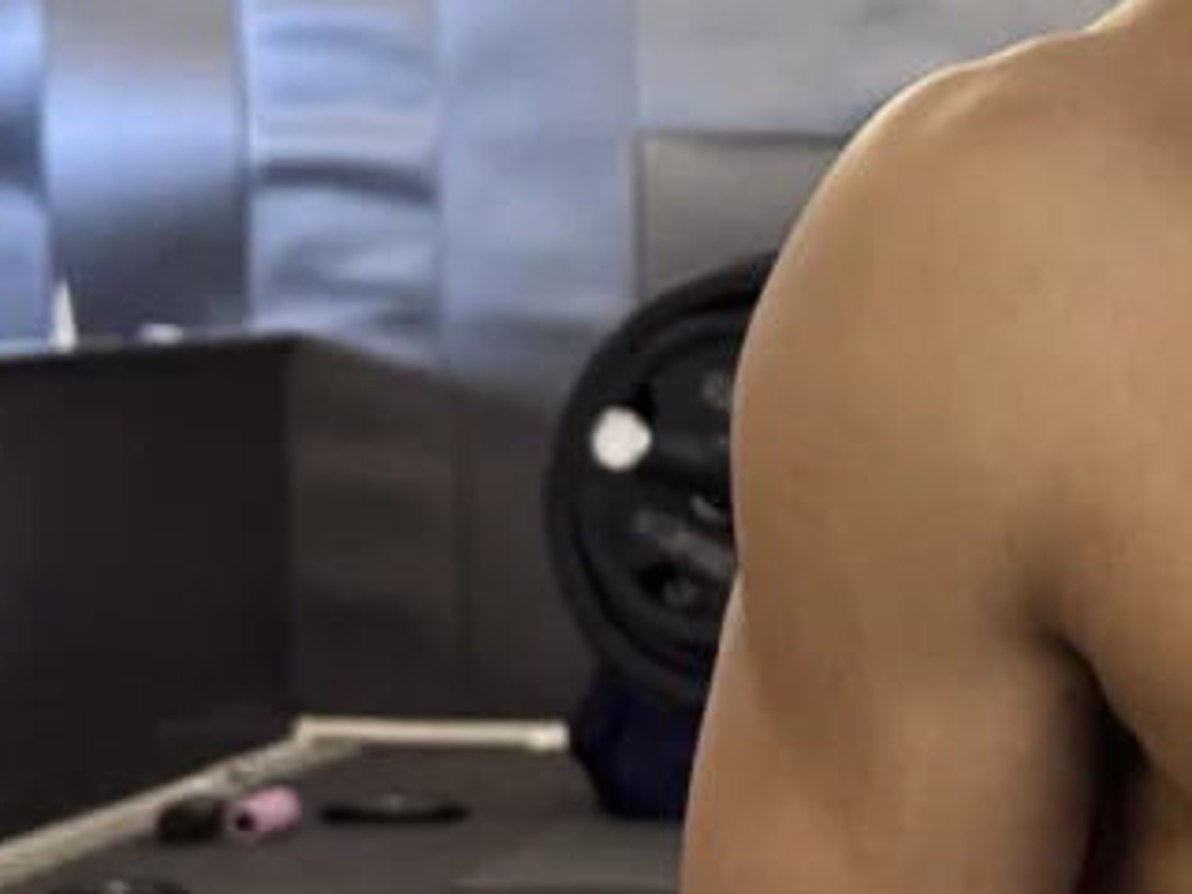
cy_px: 998
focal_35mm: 162
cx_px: 1896
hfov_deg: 11.6
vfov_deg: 9.1
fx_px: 5578
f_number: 1.78
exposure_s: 1/40
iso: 400
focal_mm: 6.76
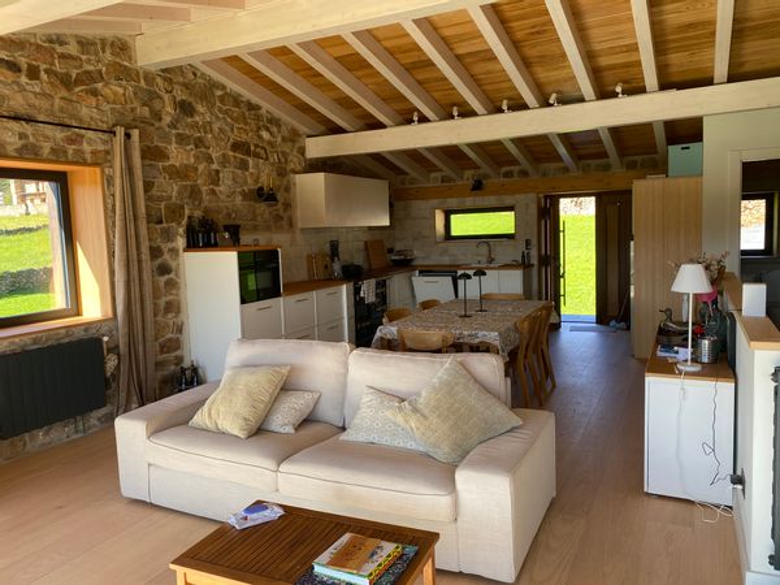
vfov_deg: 53.1
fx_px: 586
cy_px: 292
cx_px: 390
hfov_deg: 67.3
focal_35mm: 26
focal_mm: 4.25
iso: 32
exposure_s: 1/122
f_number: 1.8
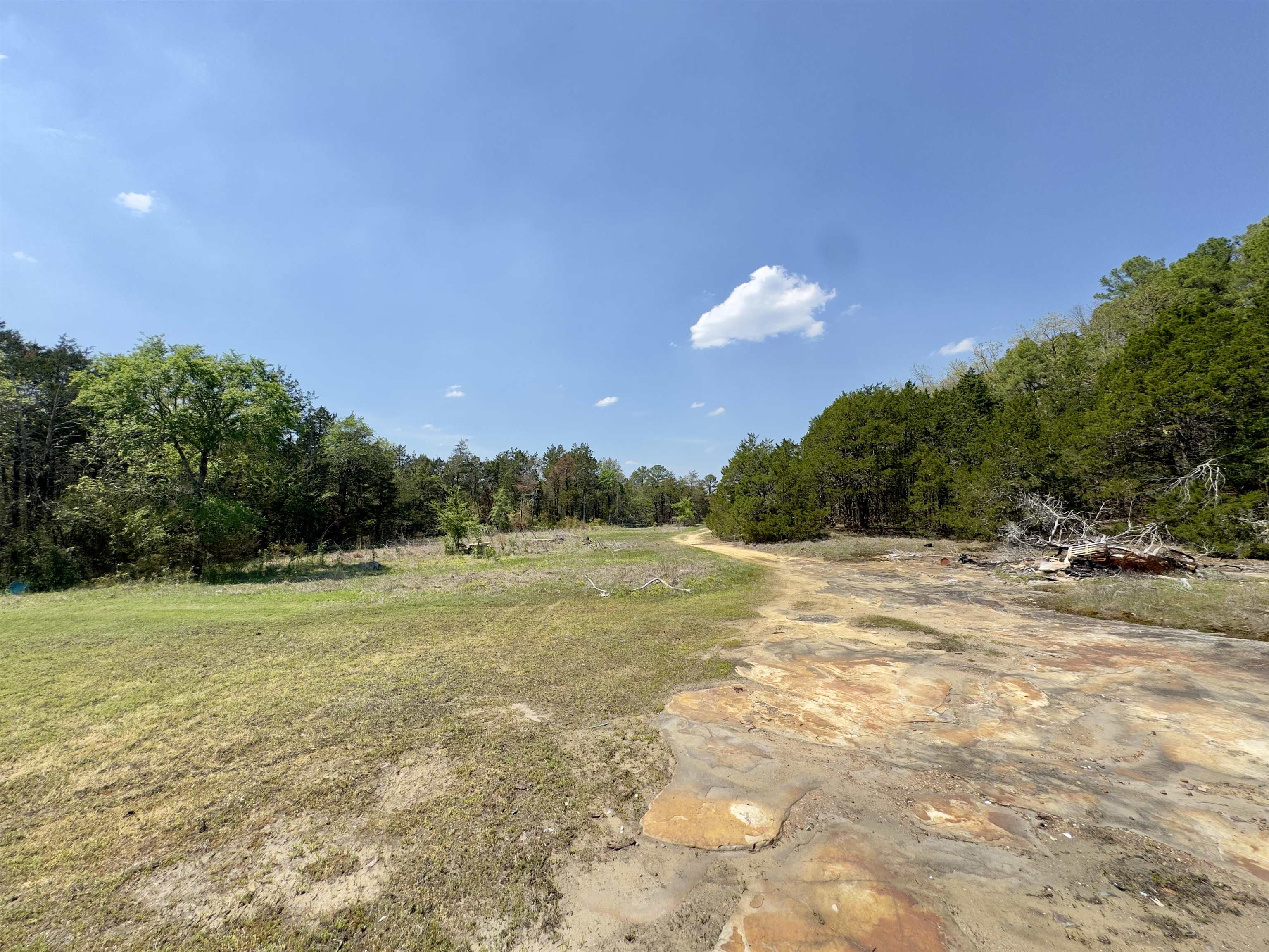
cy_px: 476
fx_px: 513
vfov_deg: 85.7
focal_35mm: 14
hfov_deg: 102.1
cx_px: 634
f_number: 2.2
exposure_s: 1/1449
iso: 50
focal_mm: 2.22
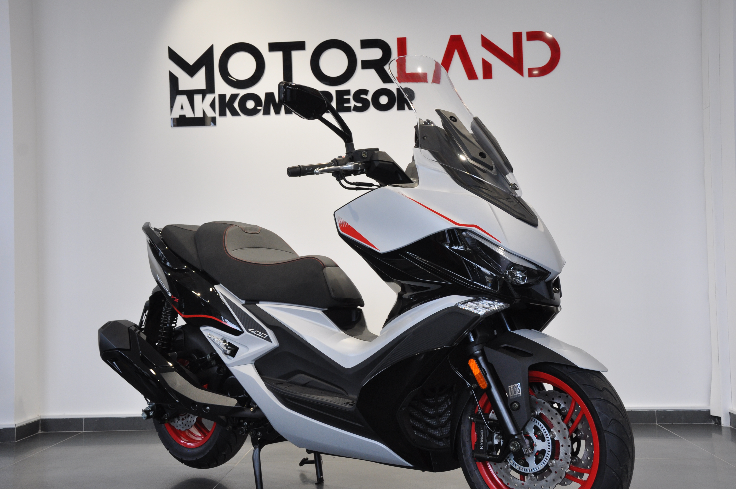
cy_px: 244
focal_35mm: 44
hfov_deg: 45.0
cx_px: 368
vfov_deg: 30.8
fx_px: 888
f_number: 8
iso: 640
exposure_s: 1/60
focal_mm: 29
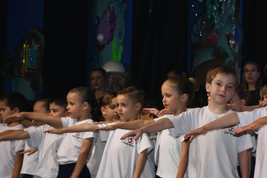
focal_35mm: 122
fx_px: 905
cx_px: 233
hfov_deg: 16.6
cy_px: 116
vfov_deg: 11.2
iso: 100
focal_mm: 32
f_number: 4
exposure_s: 1/60
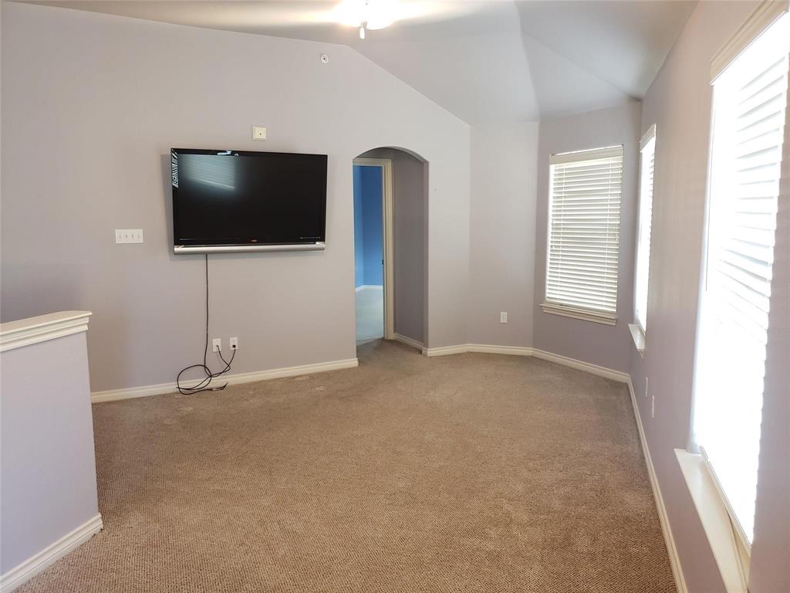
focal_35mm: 26
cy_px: 296
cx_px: 395
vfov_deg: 53.1
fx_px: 593
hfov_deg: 67.3
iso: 250
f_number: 1.5
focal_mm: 4.3
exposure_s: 1/17
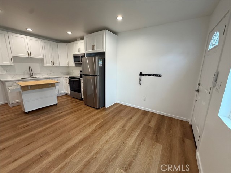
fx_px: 93
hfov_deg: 102.1
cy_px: 86
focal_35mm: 14
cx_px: 116
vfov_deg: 85.7
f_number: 2.2
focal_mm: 2.22
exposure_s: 1/120
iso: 125
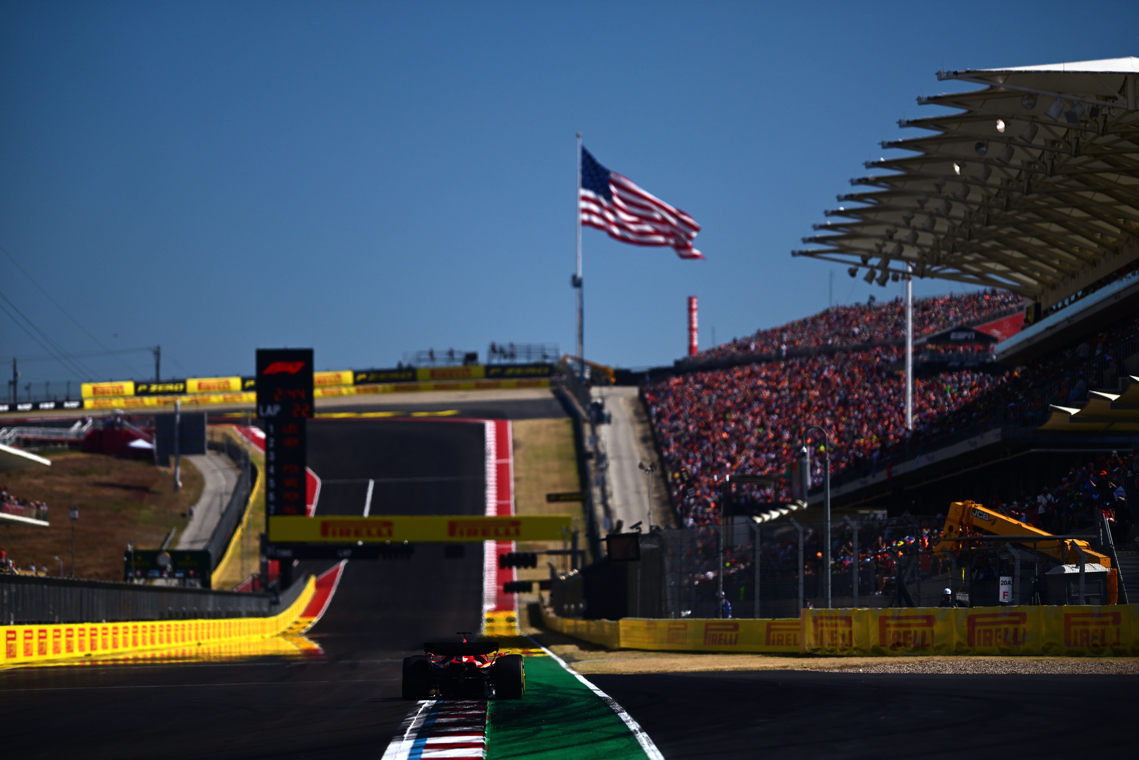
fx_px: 6327
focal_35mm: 200
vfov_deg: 6.9
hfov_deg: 10.3
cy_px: 380
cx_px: 570
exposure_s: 1/8000
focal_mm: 200
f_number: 2.2
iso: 200
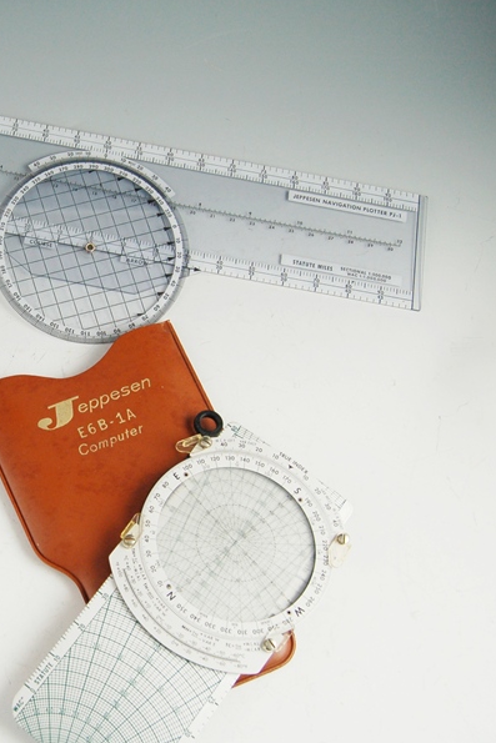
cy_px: 371
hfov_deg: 25.1
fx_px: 1033
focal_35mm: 50
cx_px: -52
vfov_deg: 39.6
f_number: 5.6
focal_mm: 22
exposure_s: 1/125
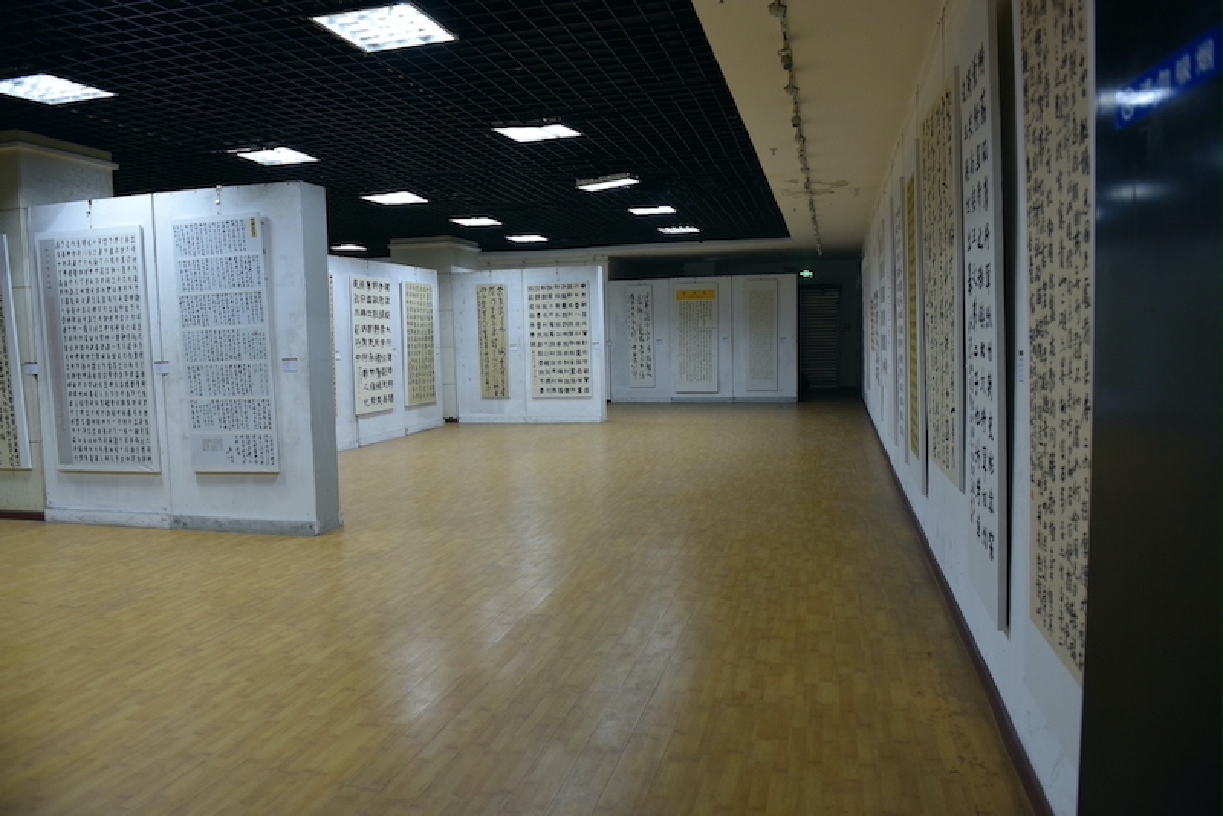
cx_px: 612
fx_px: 816
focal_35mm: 24
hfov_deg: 73.7
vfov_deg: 53.2
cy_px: 408
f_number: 3.5
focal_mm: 24
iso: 800
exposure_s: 1/60
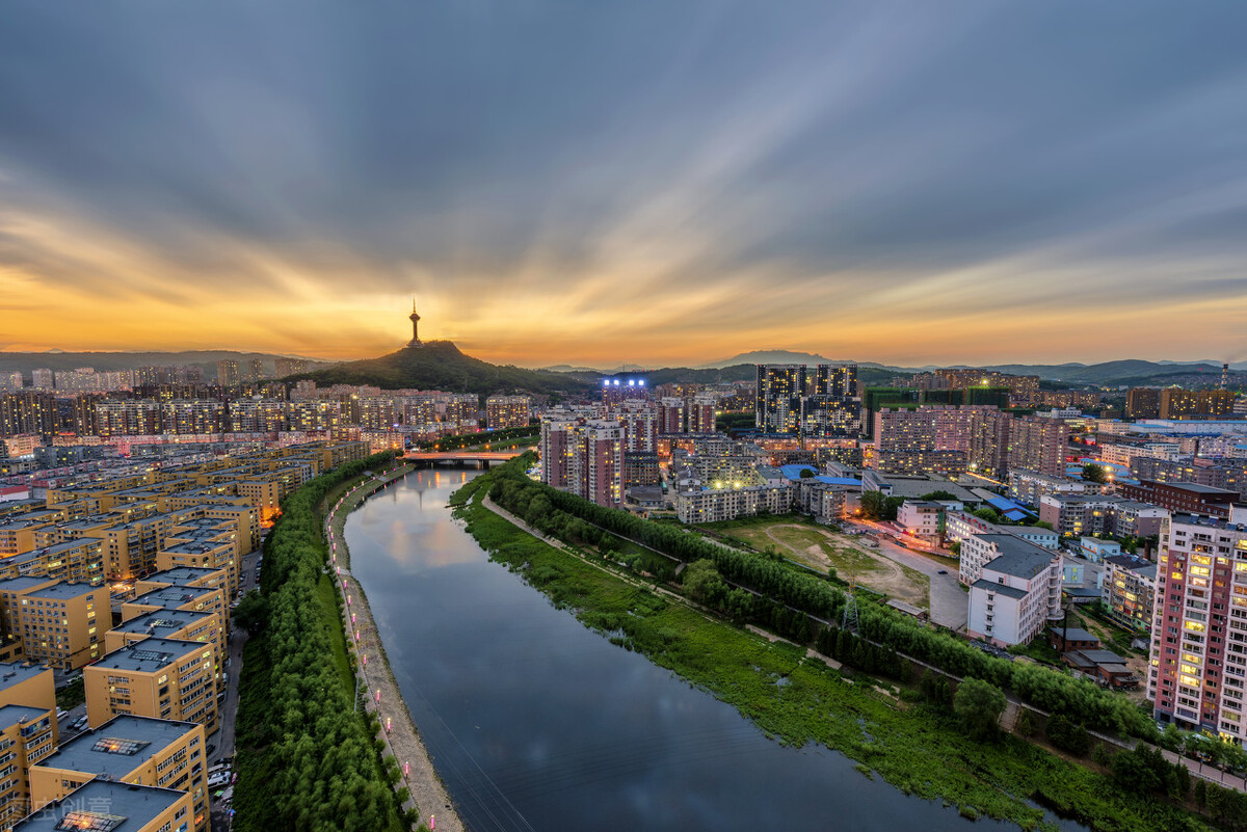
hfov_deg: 100.4
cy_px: 416
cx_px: 624
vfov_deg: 77.4
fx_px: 520
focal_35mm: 15
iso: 100
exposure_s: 13
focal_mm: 15
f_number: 14
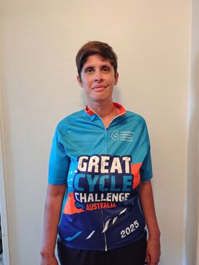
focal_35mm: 25
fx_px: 192
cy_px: 132
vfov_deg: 69.4
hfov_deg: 54.9
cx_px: 100
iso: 1266
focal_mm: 4.71
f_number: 1.7
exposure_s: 1/25
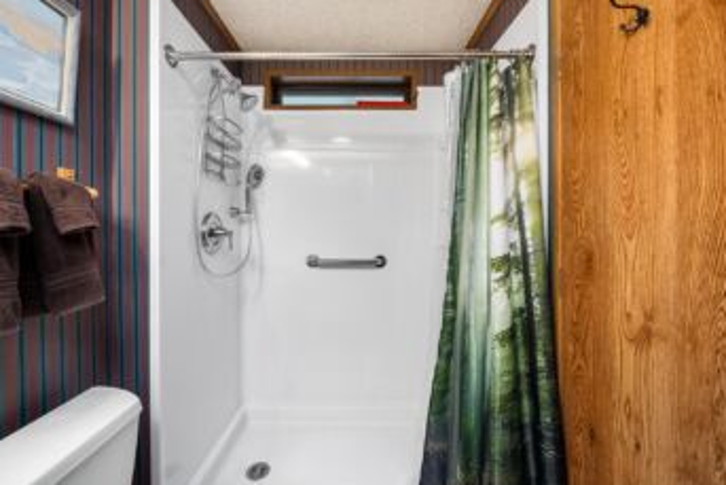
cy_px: 249
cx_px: 356
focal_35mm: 14
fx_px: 282
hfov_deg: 104.2
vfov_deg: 81.2
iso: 640
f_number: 7.1
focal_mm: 12
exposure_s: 1/60
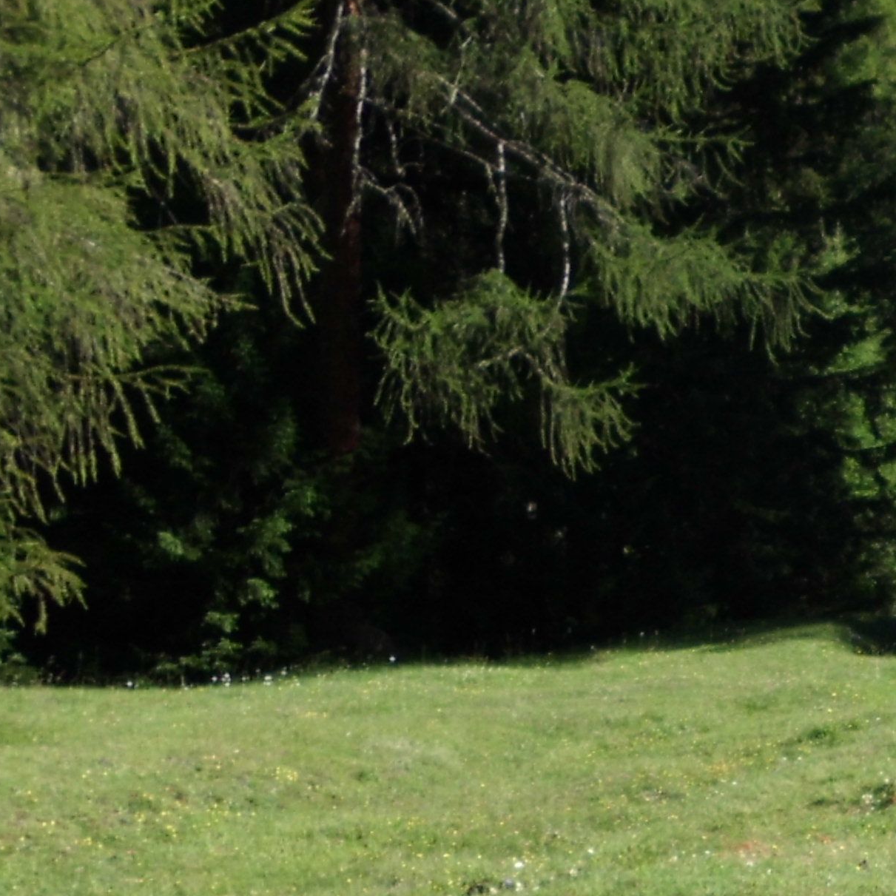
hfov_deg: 19.2
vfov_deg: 20.9
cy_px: 710
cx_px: 1239
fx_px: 2401
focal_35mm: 82
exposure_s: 1/80
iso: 100
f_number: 8
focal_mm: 4.6
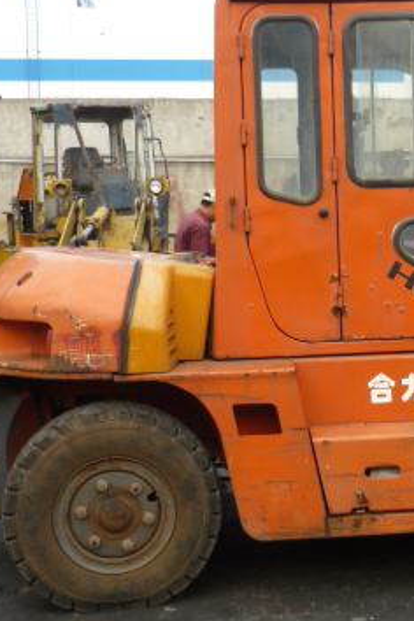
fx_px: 1069
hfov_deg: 21.3
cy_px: 288
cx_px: 395
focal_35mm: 62
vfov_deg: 32.4
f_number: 2.8
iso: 100
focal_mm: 5.5
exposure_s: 1/200
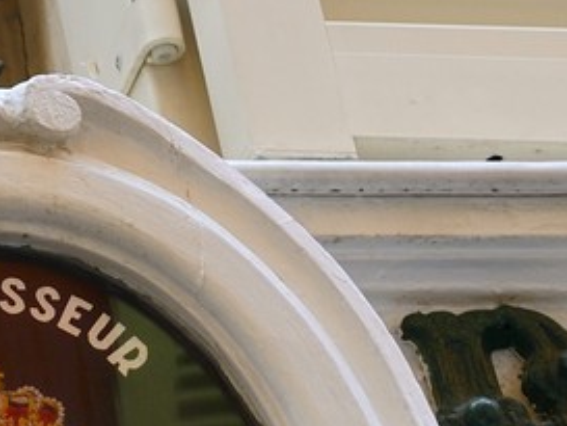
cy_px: 569
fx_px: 4424
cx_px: -1009
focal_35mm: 270
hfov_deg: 6.8
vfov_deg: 5.5
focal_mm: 48
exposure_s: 1/160
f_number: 4.5
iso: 200
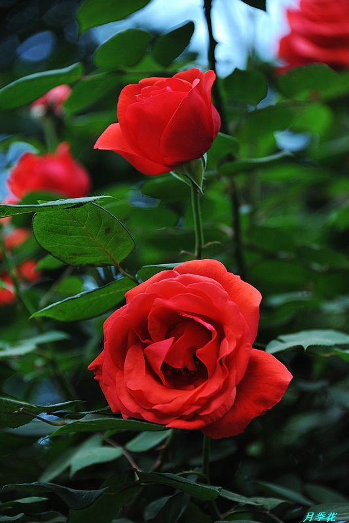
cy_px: 262
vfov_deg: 10.3
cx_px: 174
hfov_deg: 6.9
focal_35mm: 200
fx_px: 2909
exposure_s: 1/250
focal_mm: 200
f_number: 5.6
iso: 800
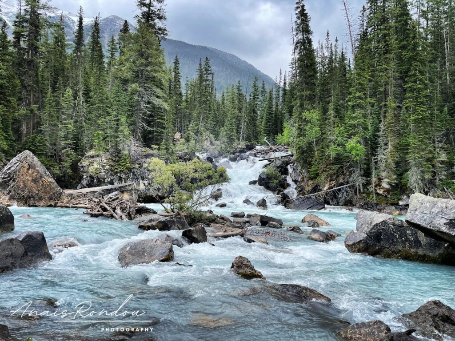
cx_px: 228
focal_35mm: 26
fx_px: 342
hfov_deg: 67.3
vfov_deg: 53.1
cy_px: 170
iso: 32
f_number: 1.6
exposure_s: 1/1125
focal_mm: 4.2
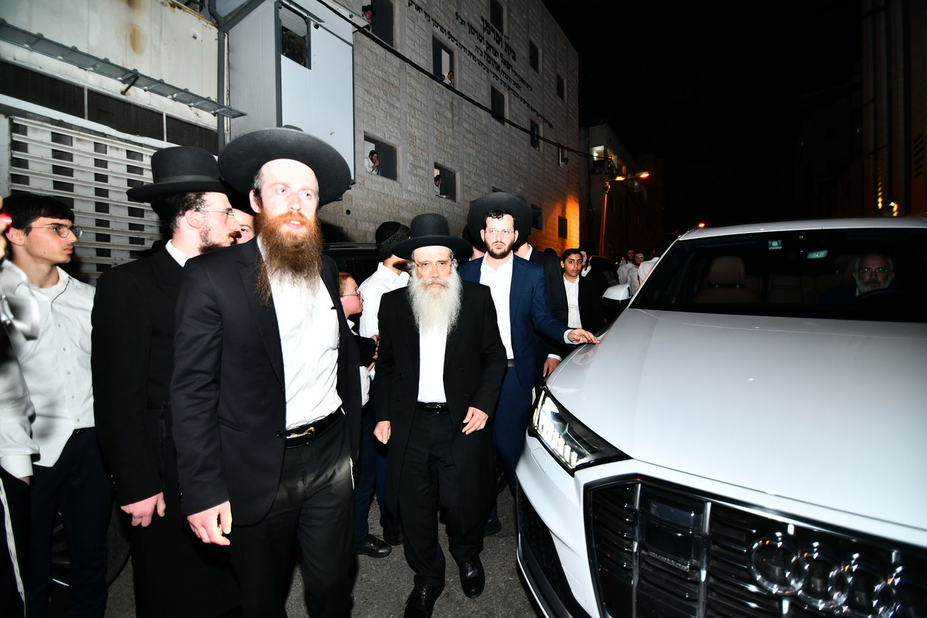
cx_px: 464
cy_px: 309
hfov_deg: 96.7
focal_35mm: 16
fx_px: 412
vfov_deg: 73.7
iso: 320
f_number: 5.6
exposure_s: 1/200
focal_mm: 16
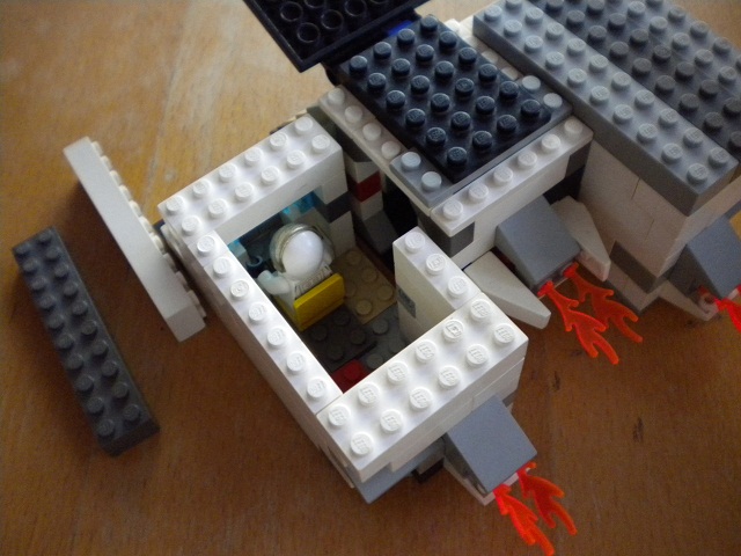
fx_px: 749
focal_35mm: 35
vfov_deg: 40.7
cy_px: 278
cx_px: 370
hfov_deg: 52.6
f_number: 3.1
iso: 407
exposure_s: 1/8.8
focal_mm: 6.3
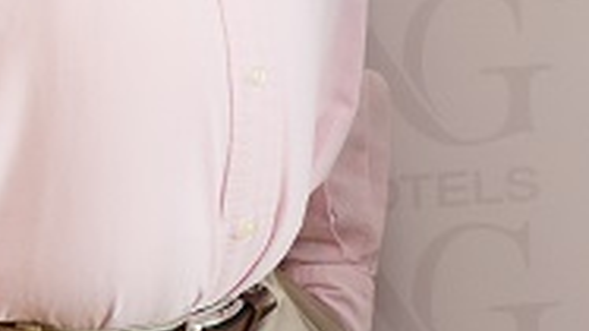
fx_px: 2451
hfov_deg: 13.4
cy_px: -279
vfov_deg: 7.5
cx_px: 680
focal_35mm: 157
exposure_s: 1/160
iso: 500
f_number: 2.8
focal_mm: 35
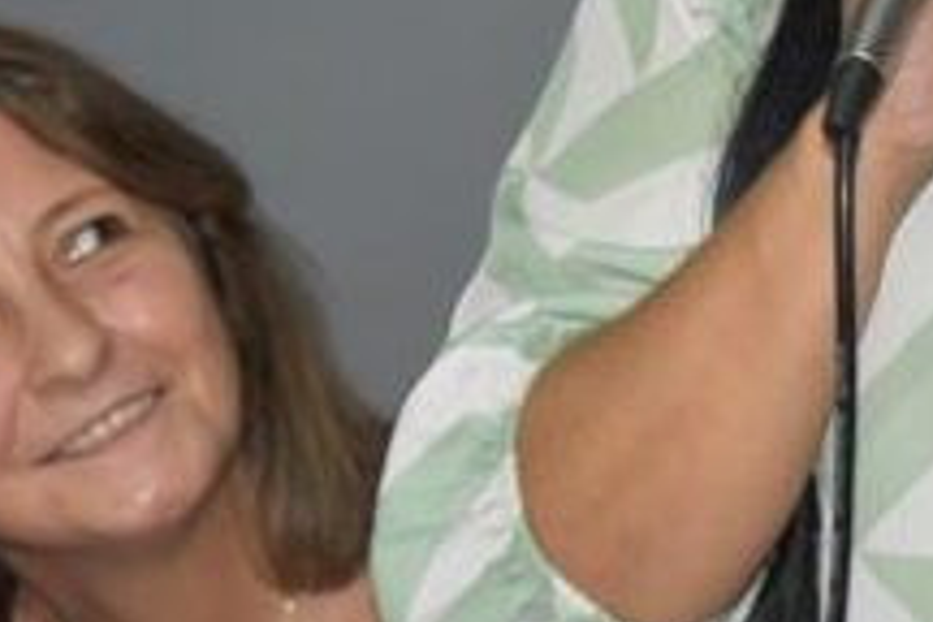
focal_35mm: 218
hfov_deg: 9.4
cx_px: 885
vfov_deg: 6.3
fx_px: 5649
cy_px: -173
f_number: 5.6
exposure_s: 1/60
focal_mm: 50
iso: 1800
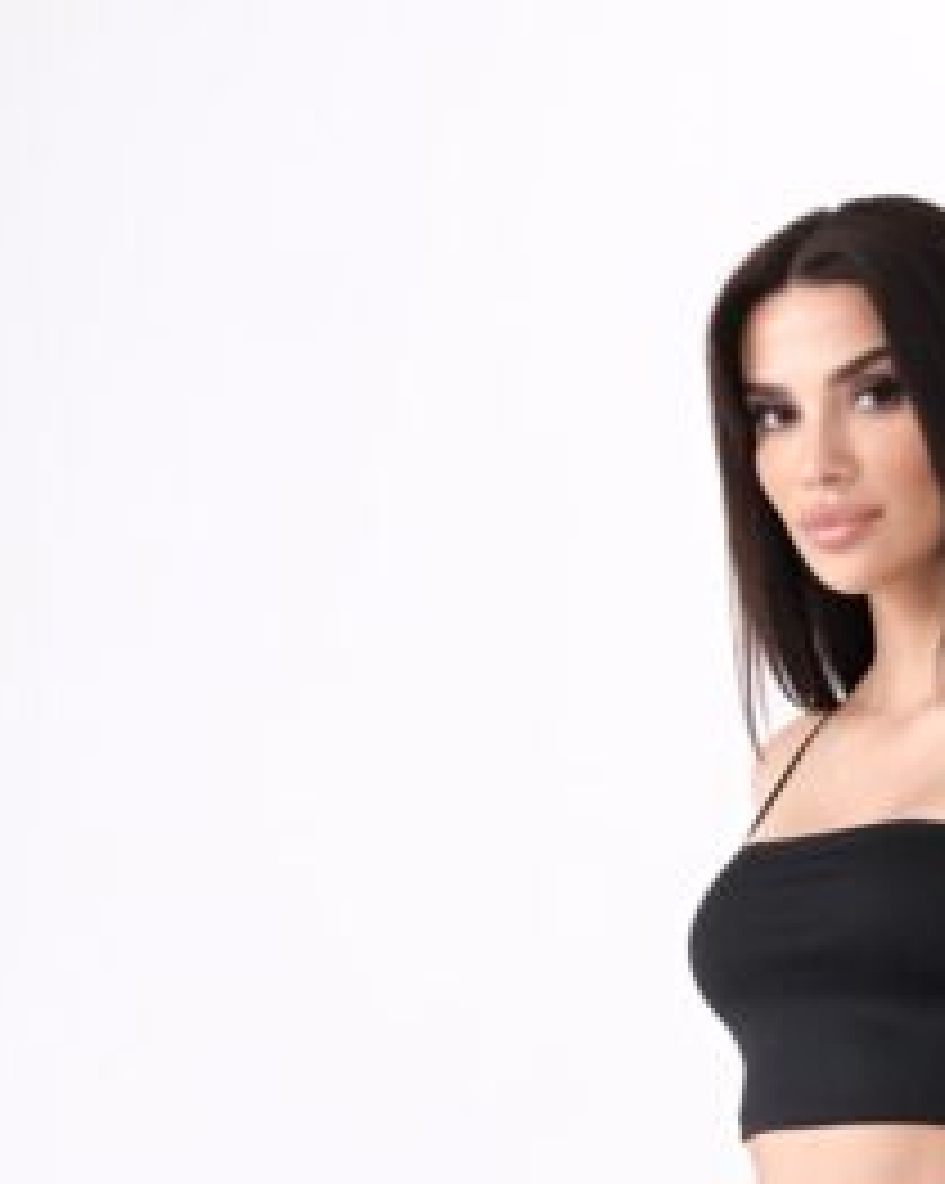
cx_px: 981
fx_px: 3710
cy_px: 1270
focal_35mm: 106
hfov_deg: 14.3
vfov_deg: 17.6
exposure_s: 1/60
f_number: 5.6
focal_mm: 22.3
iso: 2500
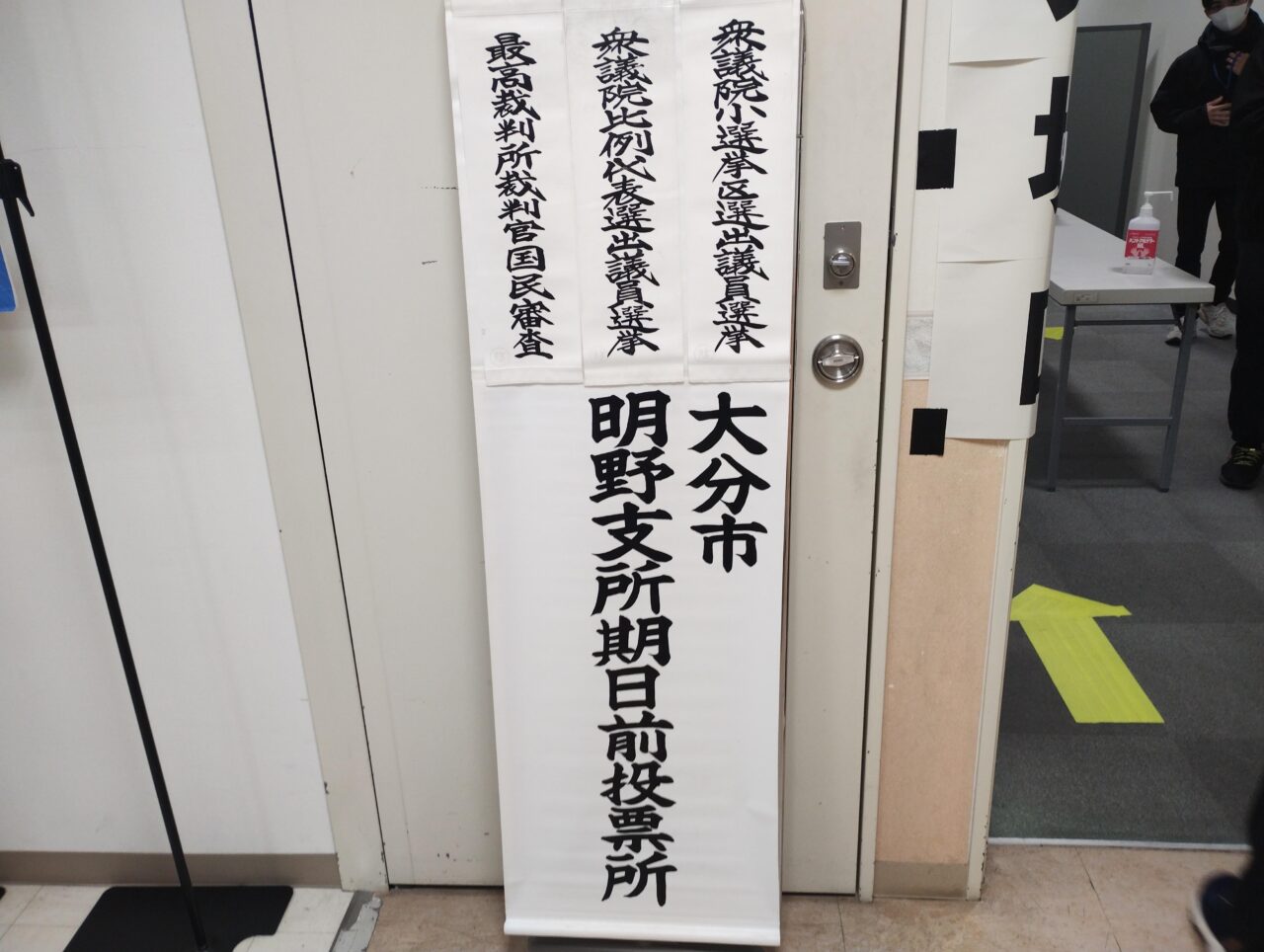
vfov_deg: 49.9
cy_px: 476
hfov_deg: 63.4
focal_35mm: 28
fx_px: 1024
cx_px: 632
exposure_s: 1/50
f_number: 1.8
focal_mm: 4.27
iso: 397
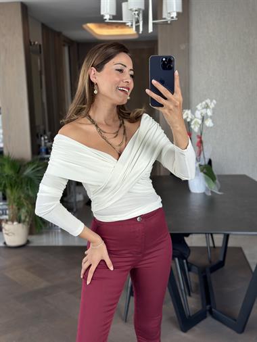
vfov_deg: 39.6
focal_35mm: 48
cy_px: 171
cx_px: 128
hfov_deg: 30.3
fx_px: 475
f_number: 1.78
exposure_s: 1/77
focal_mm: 6.86
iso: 125
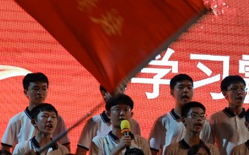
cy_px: 115
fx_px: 1526
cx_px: 329
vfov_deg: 5.8
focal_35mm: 225
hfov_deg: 9.2
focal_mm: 50
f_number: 2.8
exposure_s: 1/200
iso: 800
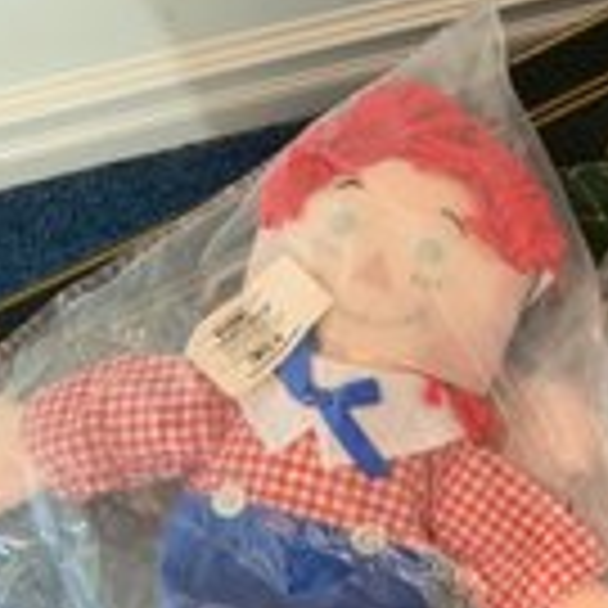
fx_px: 1292
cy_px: 493
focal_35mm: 65
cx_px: 673
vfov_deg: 26.0
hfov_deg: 24.6
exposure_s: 1/60
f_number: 1.8
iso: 125
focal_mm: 3
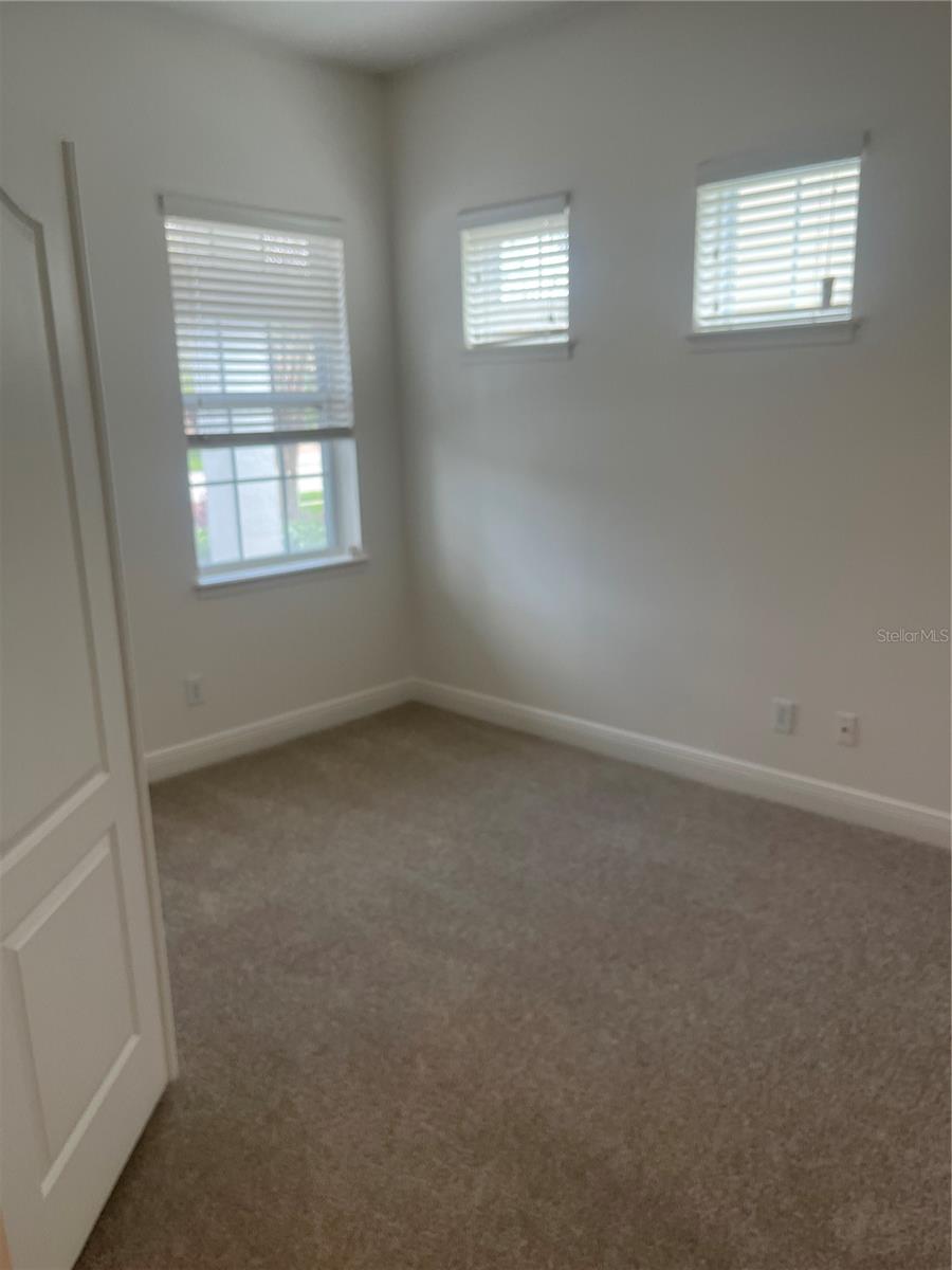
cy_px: 635
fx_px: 953
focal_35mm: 26
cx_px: 476
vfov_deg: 67.3
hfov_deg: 53.1
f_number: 1.6
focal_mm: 5.1
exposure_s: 1/120
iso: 64
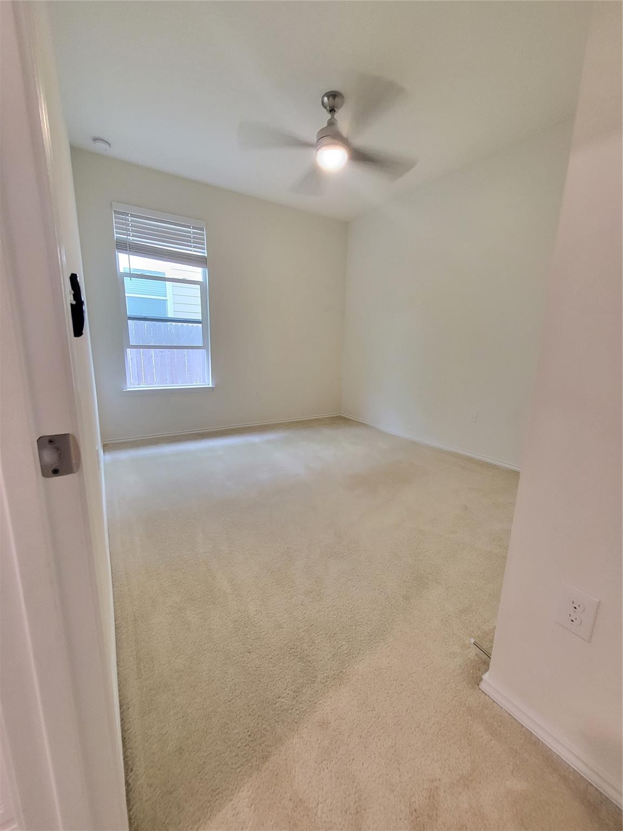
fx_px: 312
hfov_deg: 89.9
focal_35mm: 13
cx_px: 312
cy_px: 416
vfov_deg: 106.2
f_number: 2.2
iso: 500
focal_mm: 1.74
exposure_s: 1/30
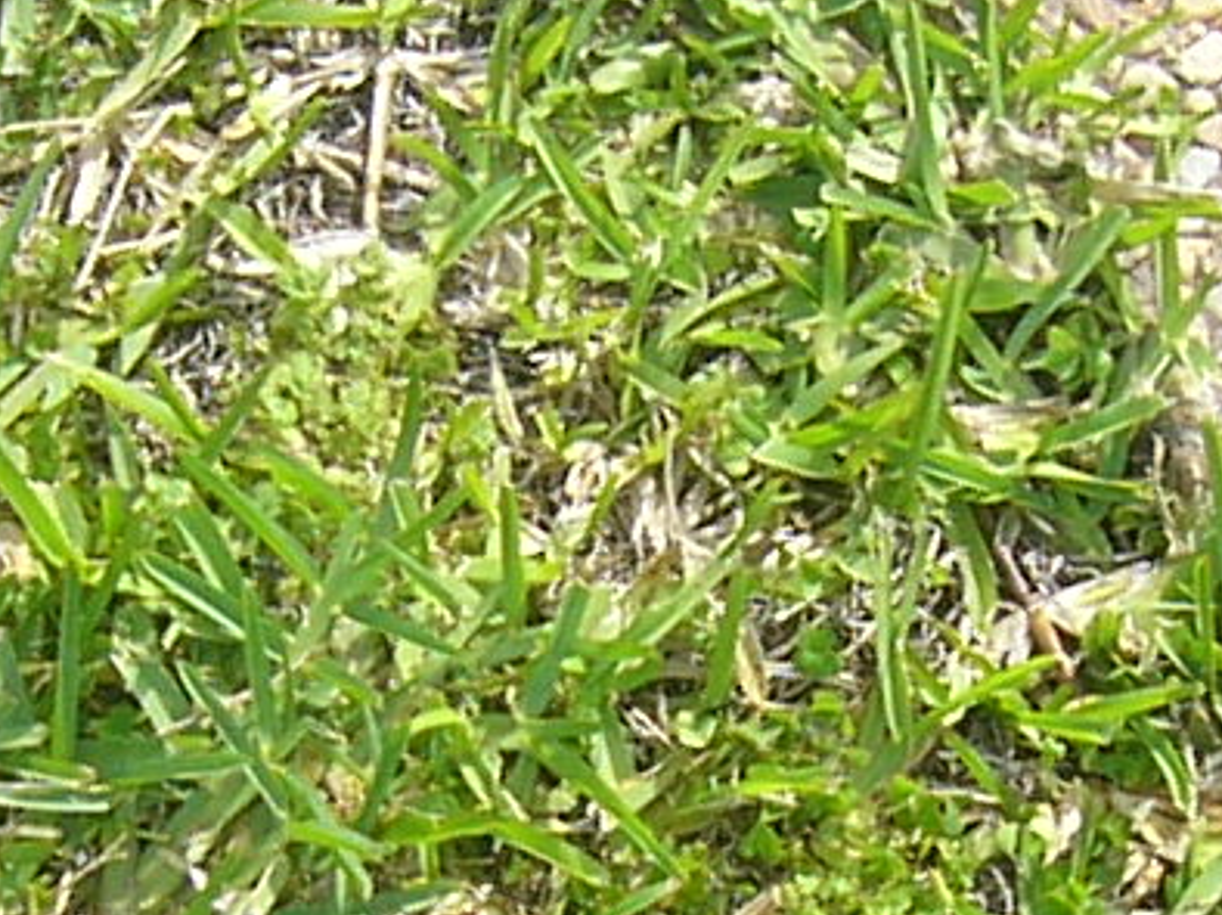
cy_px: 828
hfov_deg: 10.9
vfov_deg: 8.1
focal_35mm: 182
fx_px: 6421
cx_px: 360
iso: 50
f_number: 8
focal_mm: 5.8
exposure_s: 1/125
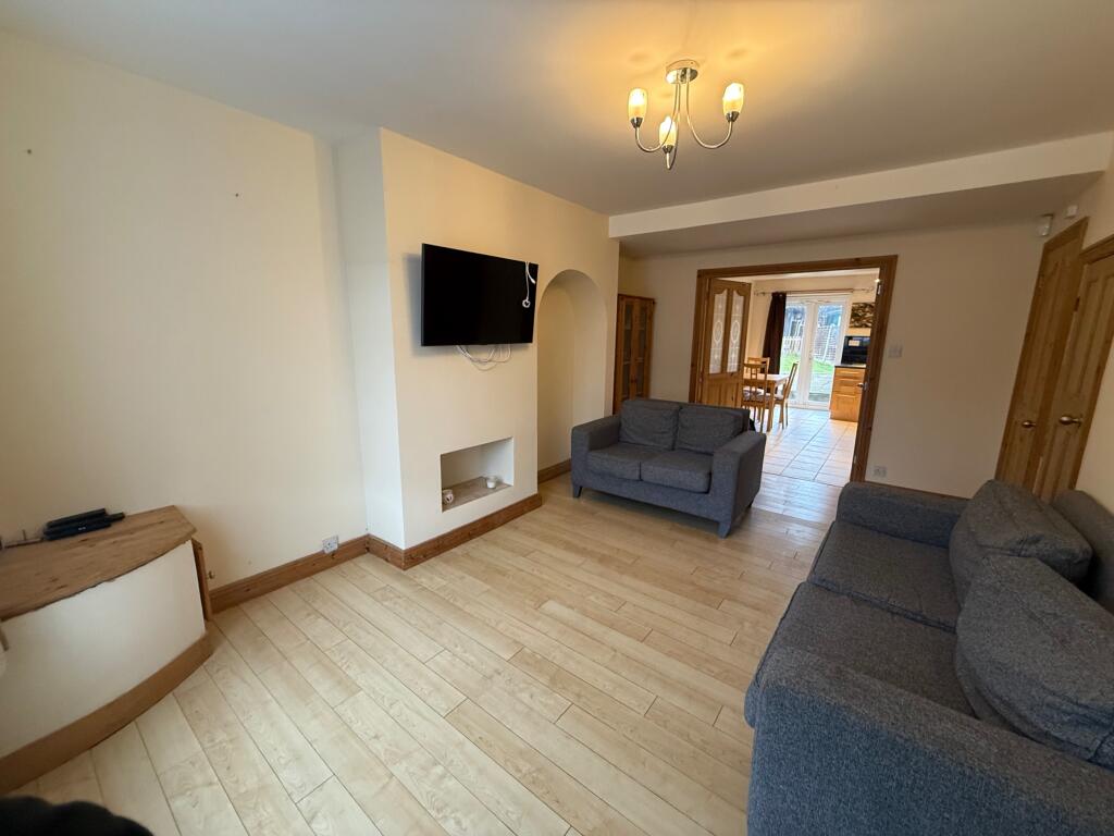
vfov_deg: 85.7
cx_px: 557
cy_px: 418
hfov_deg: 102.1
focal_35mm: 14
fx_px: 451
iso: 320
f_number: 2.2
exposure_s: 1/50
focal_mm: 2.22
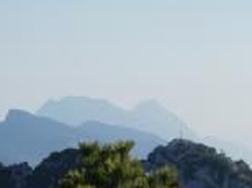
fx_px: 1955
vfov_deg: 5.5
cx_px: 106
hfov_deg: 7.4
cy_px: 134
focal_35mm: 269
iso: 80
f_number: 5.1
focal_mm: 20.6
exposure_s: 1/500
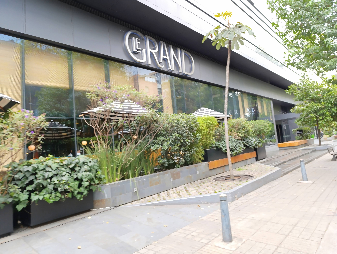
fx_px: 224
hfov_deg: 73.8
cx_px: 168
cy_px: 127
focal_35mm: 23
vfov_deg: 59.0
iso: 200
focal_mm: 6.1
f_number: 1.6
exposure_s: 1/120
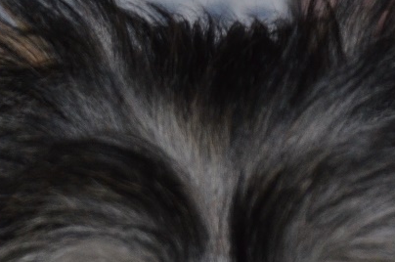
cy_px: 414
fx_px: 3122
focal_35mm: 285
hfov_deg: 7.2
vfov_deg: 4.8
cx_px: 64
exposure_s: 1/60
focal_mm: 48
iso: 800
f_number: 4.8
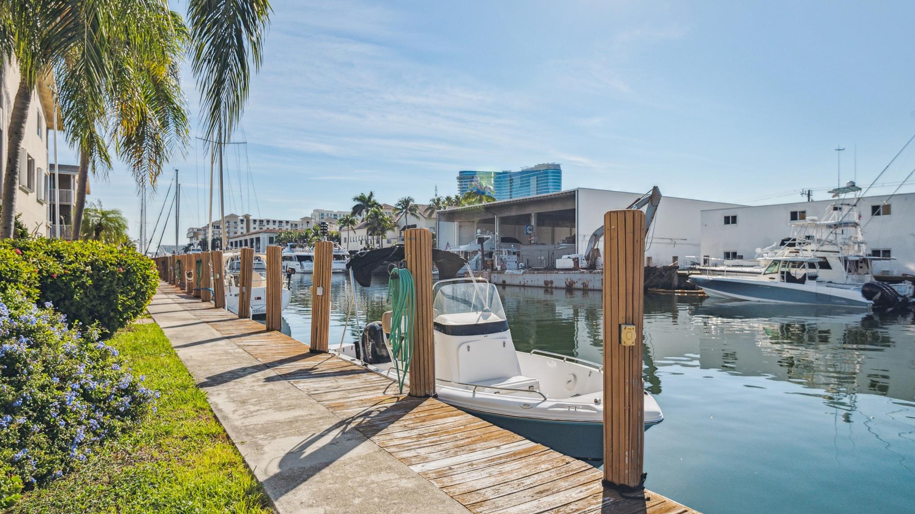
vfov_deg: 53.5
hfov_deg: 83.9
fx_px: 509
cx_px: 457
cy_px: 239
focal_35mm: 21
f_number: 8
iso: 250
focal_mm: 20
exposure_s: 1/2500
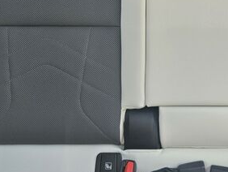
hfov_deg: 30.7
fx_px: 396
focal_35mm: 60
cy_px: 6
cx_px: 205
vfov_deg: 23.6
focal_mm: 5.4
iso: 100
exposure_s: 1/100
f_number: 1.8
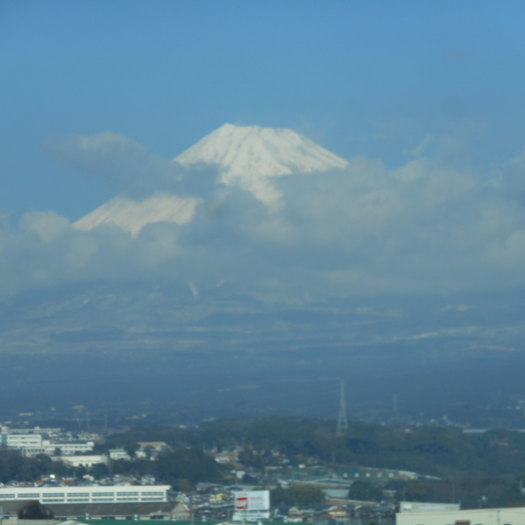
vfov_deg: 11.0
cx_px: 248
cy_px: 262
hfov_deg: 11.0
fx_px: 2728
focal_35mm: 159
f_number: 6.1
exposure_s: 1/400
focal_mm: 23.9
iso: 80
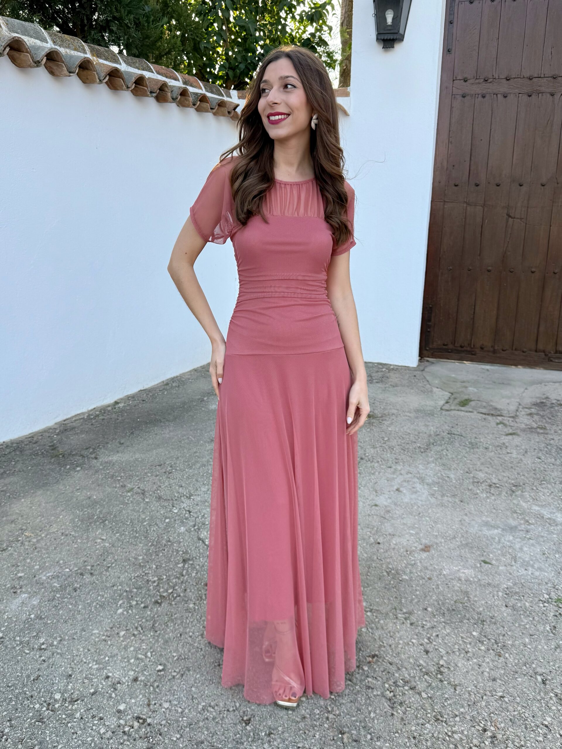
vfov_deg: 71.6
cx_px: 281
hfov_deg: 56.8
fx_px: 520
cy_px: 374
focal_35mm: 24
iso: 80
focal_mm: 6.76
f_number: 1.78
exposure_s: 1/632
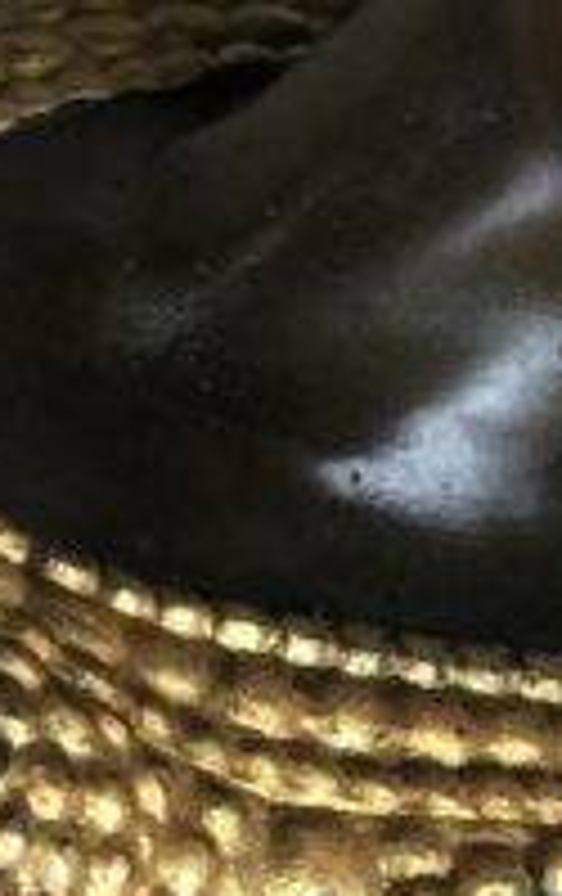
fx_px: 6910
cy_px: 576
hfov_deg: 4.7
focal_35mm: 283
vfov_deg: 7.4
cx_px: 117
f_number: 2.4
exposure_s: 1/50
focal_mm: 6
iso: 40
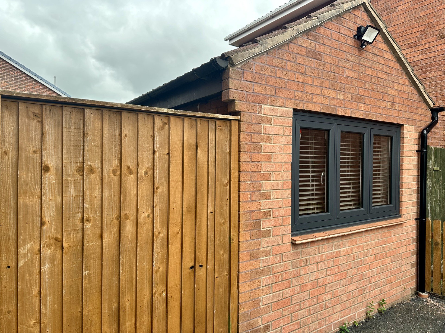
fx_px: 309
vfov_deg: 56.8
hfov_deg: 71.6
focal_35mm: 24
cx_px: 222
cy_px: 166
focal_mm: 6.86
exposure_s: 1/659
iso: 80
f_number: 1.78
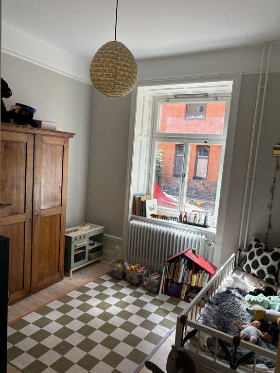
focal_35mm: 26
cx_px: 140
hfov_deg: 53.1
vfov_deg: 67.3
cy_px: 186
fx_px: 280
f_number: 1.6
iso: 50
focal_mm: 5.96
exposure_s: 1/121
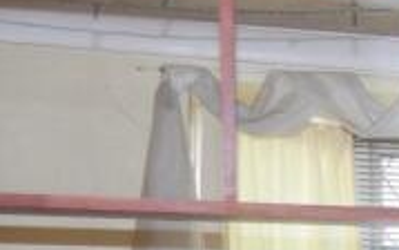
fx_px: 1849
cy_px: 544
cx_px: 1032
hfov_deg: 10.3
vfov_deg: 7.4
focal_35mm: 170
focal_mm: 14
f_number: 3.5
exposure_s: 1/60
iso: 200
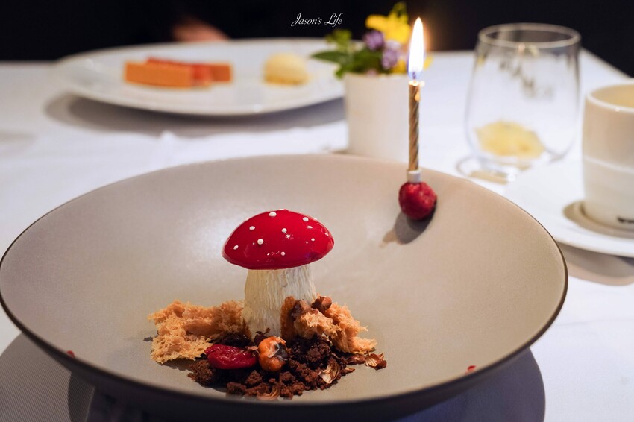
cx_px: 317
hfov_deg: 39.6
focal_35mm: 50
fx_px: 880
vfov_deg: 27.0
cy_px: 211
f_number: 5.6
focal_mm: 50
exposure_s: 1/50
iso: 2500
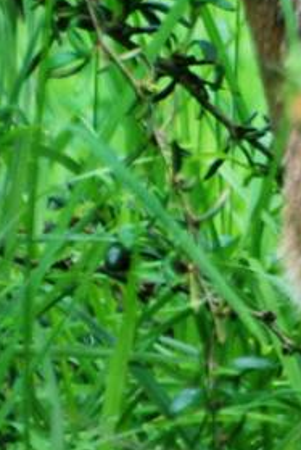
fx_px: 32273
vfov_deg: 0.8
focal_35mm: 2583
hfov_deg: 0.5
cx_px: 340
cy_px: 131
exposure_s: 1/125
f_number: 5.6
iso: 400
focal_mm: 300
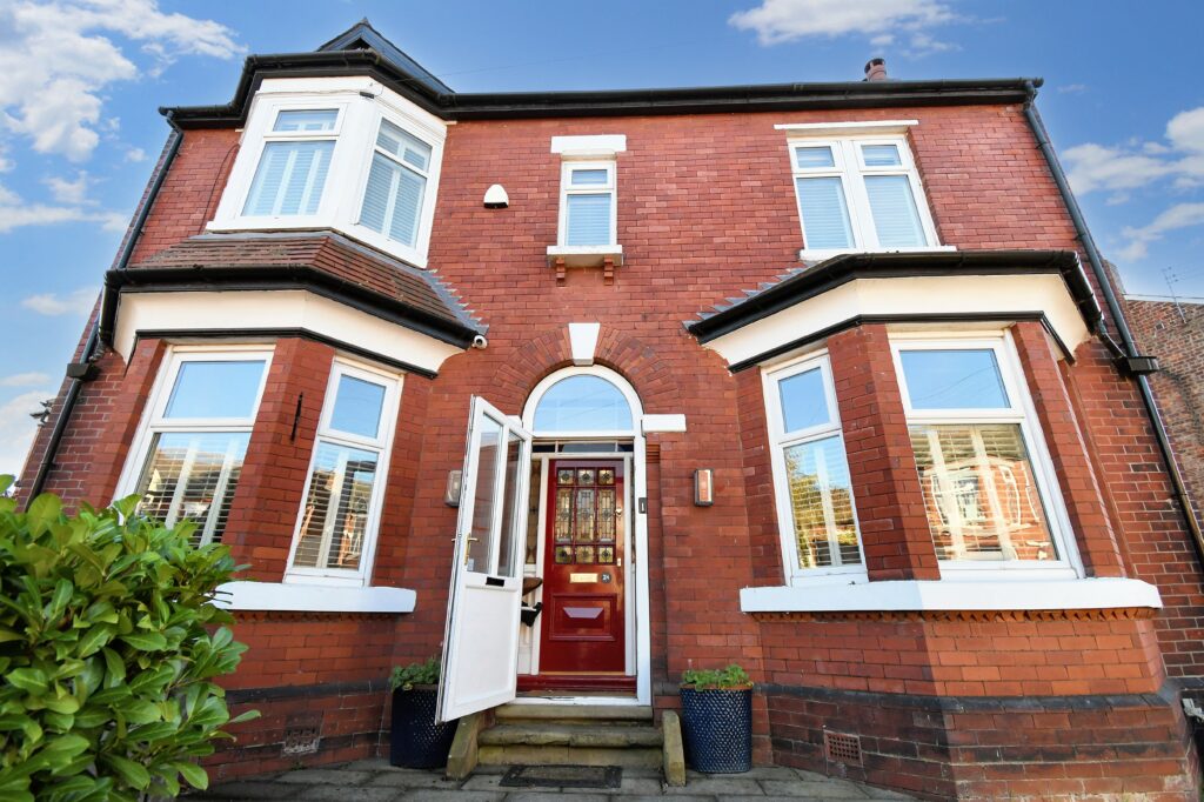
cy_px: 401
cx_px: 602
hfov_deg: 100.4
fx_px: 501
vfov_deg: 77.3
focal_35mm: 15
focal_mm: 10
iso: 800
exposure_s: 1/320
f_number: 7.1
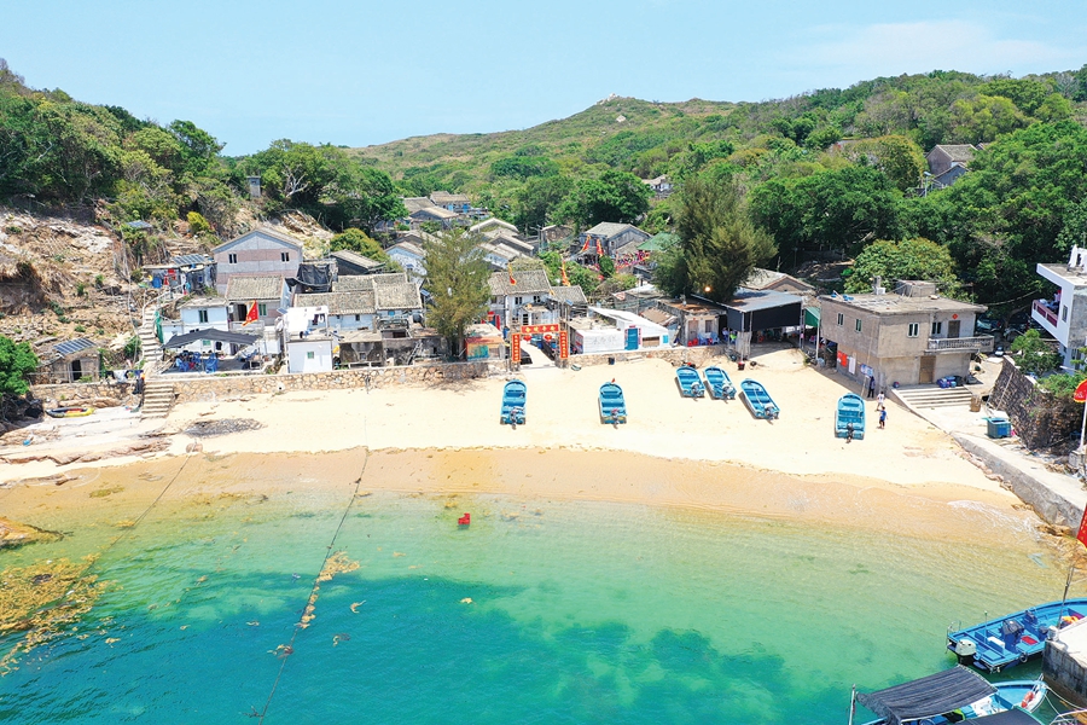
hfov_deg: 65.5
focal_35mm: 28
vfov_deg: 46.4
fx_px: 845
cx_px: 544
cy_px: 362
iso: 100
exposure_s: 1/320
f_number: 5.6
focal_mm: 10.26
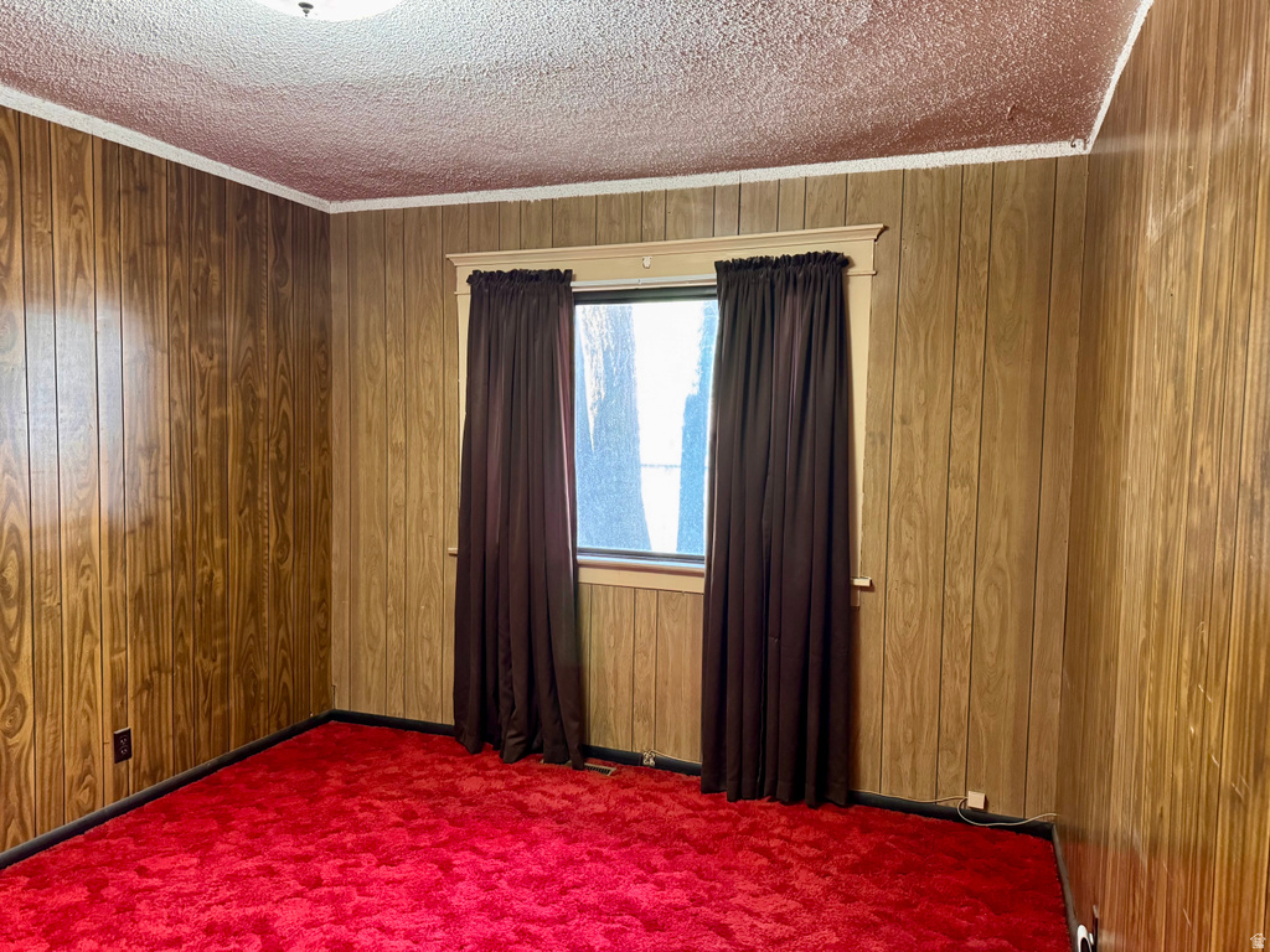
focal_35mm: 24
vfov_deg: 56.8
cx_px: 635
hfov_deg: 71.6
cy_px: 476
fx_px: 881
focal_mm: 6.76
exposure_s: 1/51
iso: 800
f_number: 1.78
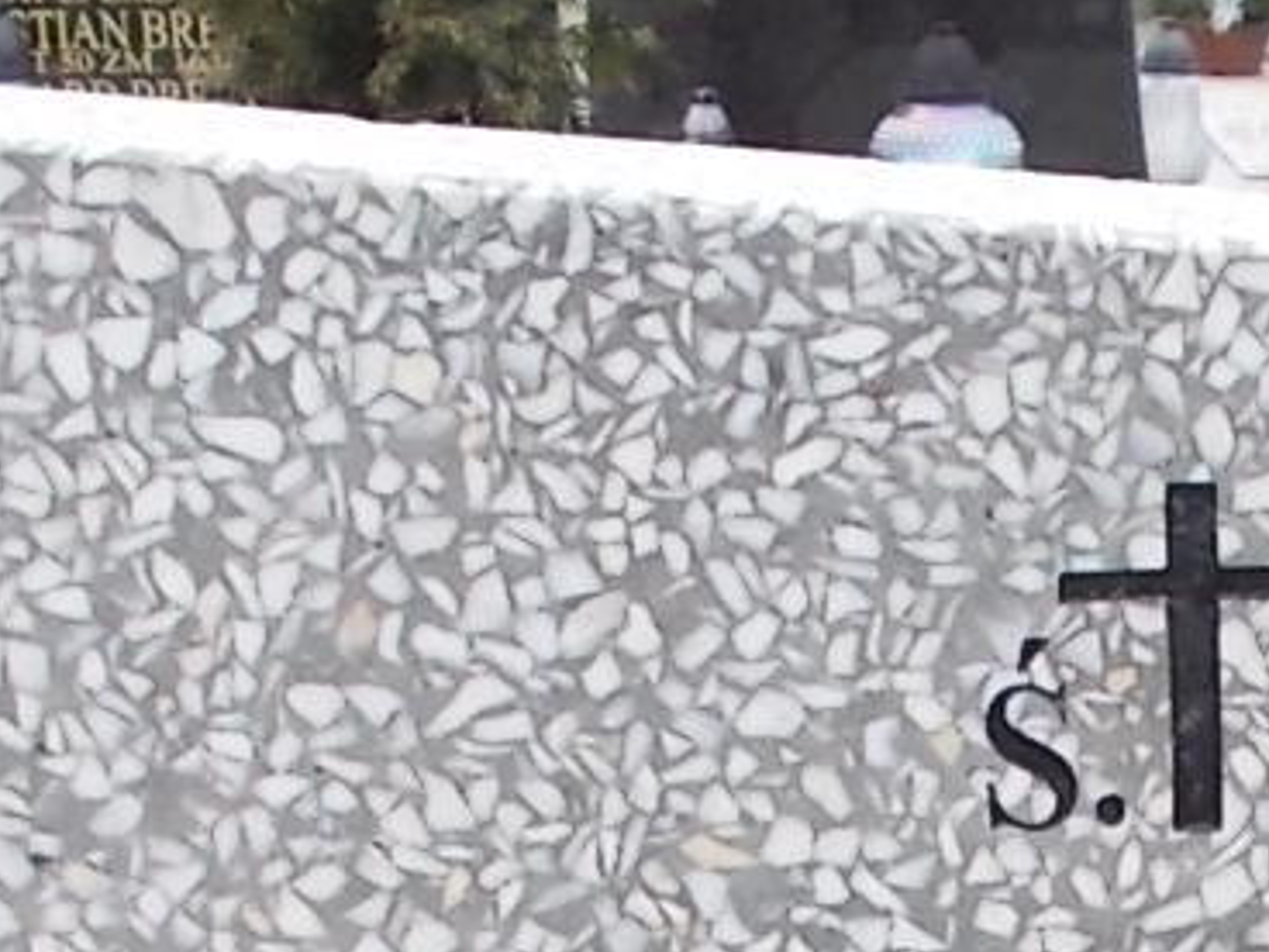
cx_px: 1145
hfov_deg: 17.2
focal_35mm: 113
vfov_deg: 12.4
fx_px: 4143
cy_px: 1511
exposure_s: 1/400
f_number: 3.2
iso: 80
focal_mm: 4.6
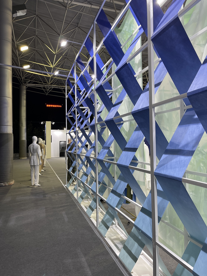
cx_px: 104
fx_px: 199
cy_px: 138
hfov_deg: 54.9
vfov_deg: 69.4
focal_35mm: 25
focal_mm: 5.1
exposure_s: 1/100
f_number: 1.6
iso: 100
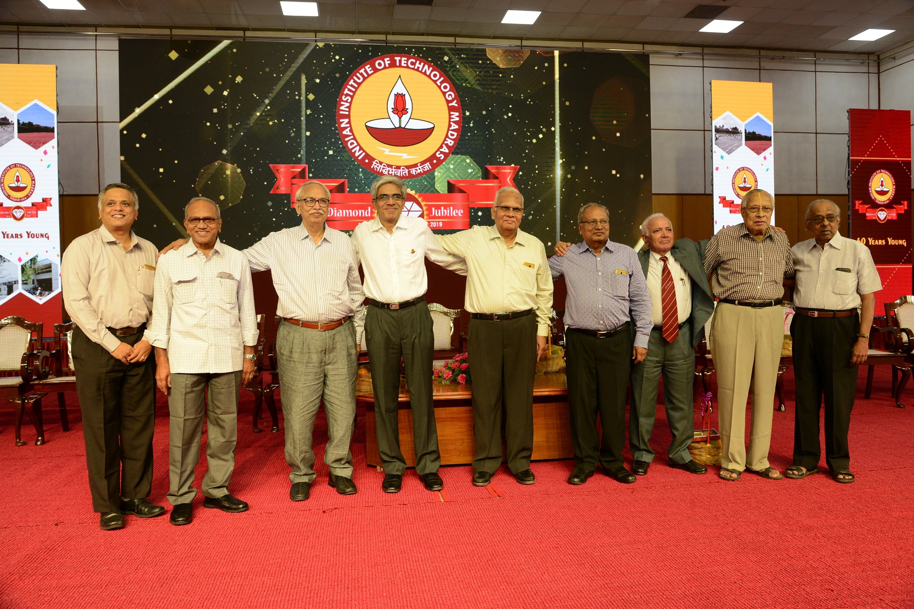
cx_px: 457
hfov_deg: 67.4
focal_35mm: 27
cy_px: 304
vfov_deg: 47.9
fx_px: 685
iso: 1250
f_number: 6.3
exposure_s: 1/125
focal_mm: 27
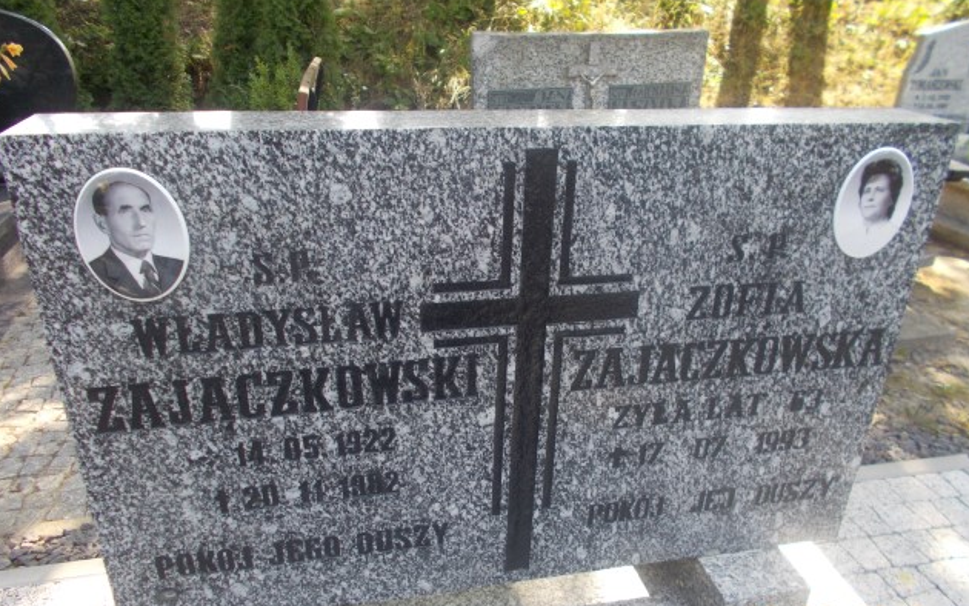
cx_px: 483
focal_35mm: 28
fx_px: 740
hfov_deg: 66.5
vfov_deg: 44.5
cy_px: 340
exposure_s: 1/100
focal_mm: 4.6
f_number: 3.2
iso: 80
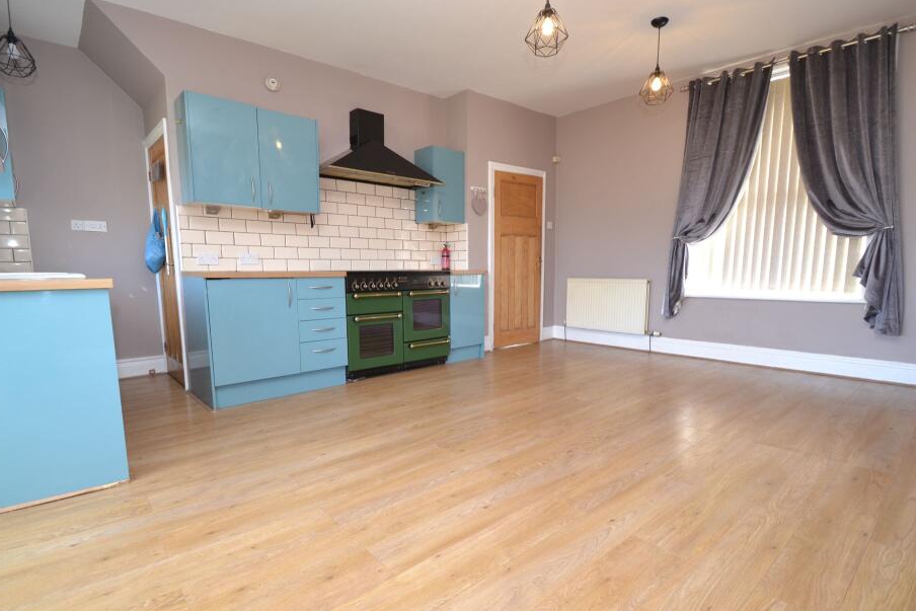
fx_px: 433
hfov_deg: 93.3
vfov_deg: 70.4
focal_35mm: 17
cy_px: 327
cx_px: 462
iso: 400
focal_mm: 10
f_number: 4.5
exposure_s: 1/80
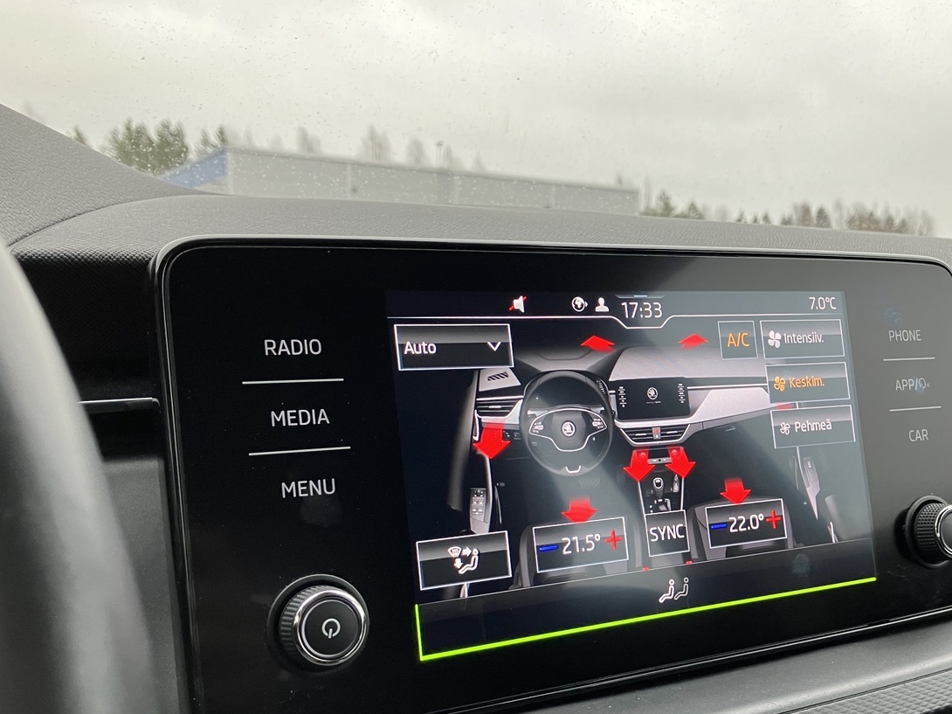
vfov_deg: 38.3
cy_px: 468
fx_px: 1017
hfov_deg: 49.9
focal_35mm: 37
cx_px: 559
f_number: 1.8
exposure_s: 1/91
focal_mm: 3.99
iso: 80
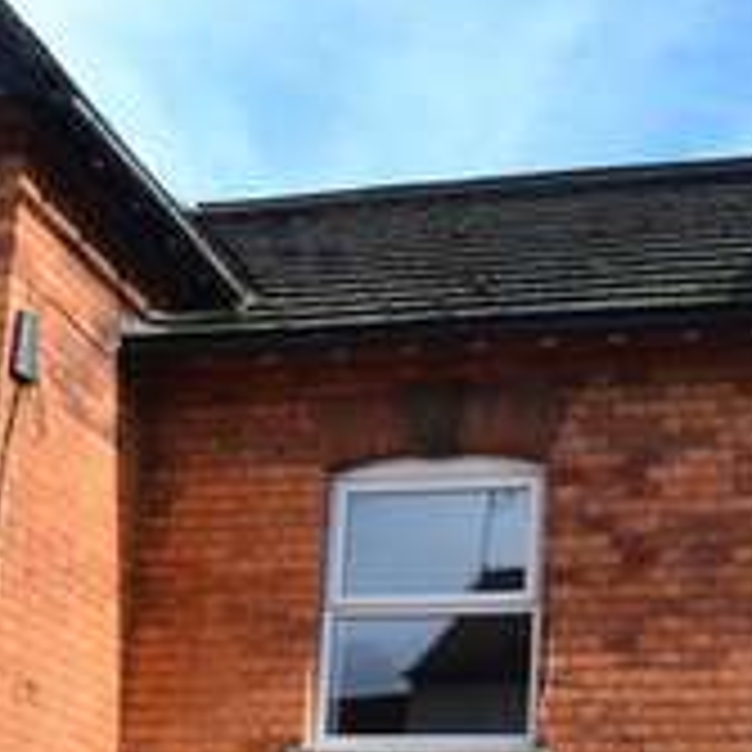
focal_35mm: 61
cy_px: 793
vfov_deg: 26.3
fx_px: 1499
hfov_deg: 27.4
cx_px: 644
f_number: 10
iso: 400
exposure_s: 1/160
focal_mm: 10
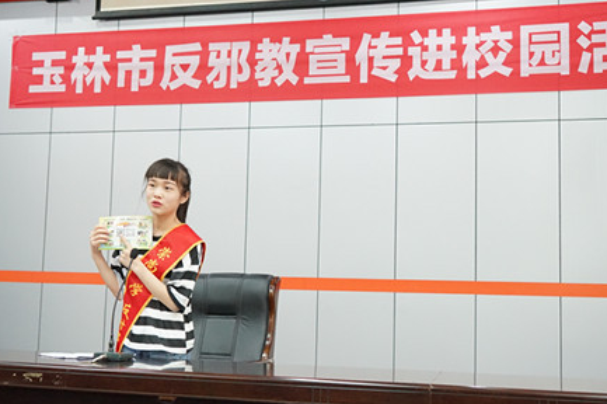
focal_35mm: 43
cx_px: 317
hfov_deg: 45.4
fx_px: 724
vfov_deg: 31.1
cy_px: 214
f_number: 4
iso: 5000
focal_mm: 31
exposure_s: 1/60
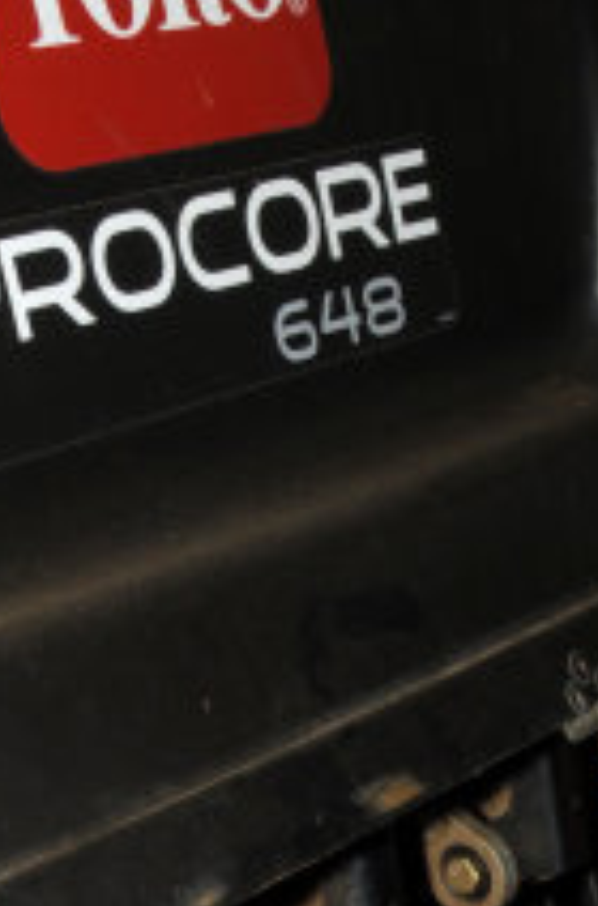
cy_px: 1120
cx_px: 570
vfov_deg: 18.1
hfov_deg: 12.6
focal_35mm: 107
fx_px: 2683
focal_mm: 22
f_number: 14
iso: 500
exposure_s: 1/100
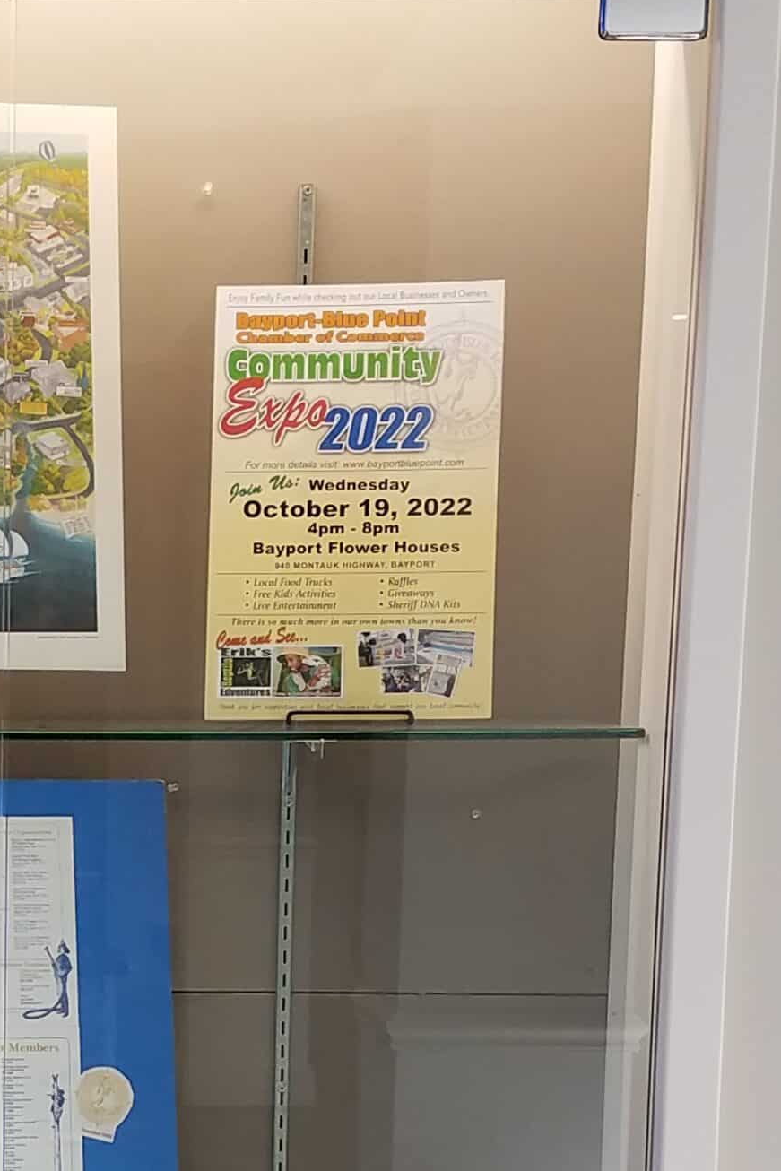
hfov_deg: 24.5
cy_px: 1036
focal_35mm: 53
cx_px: 17
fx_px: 1724
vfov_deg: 35.5
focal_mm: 4.2
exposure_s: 1/120
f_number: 1.7
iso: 50
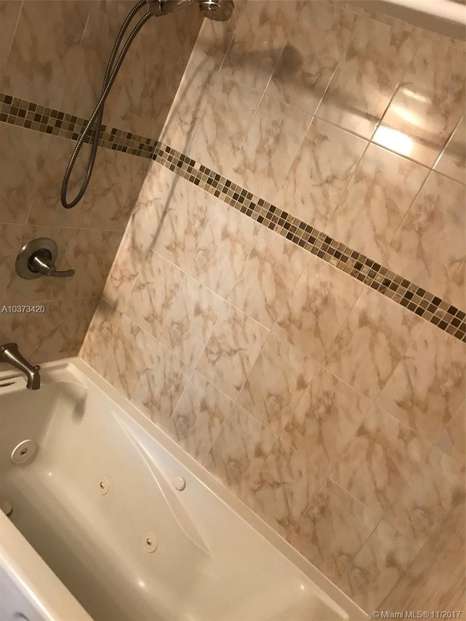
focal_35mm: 28
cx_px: 233
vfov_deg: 63.4
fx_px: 503
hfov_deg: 49.7
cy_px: 310
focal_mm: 3.99
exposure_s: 1/15
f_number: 1.8
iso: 64
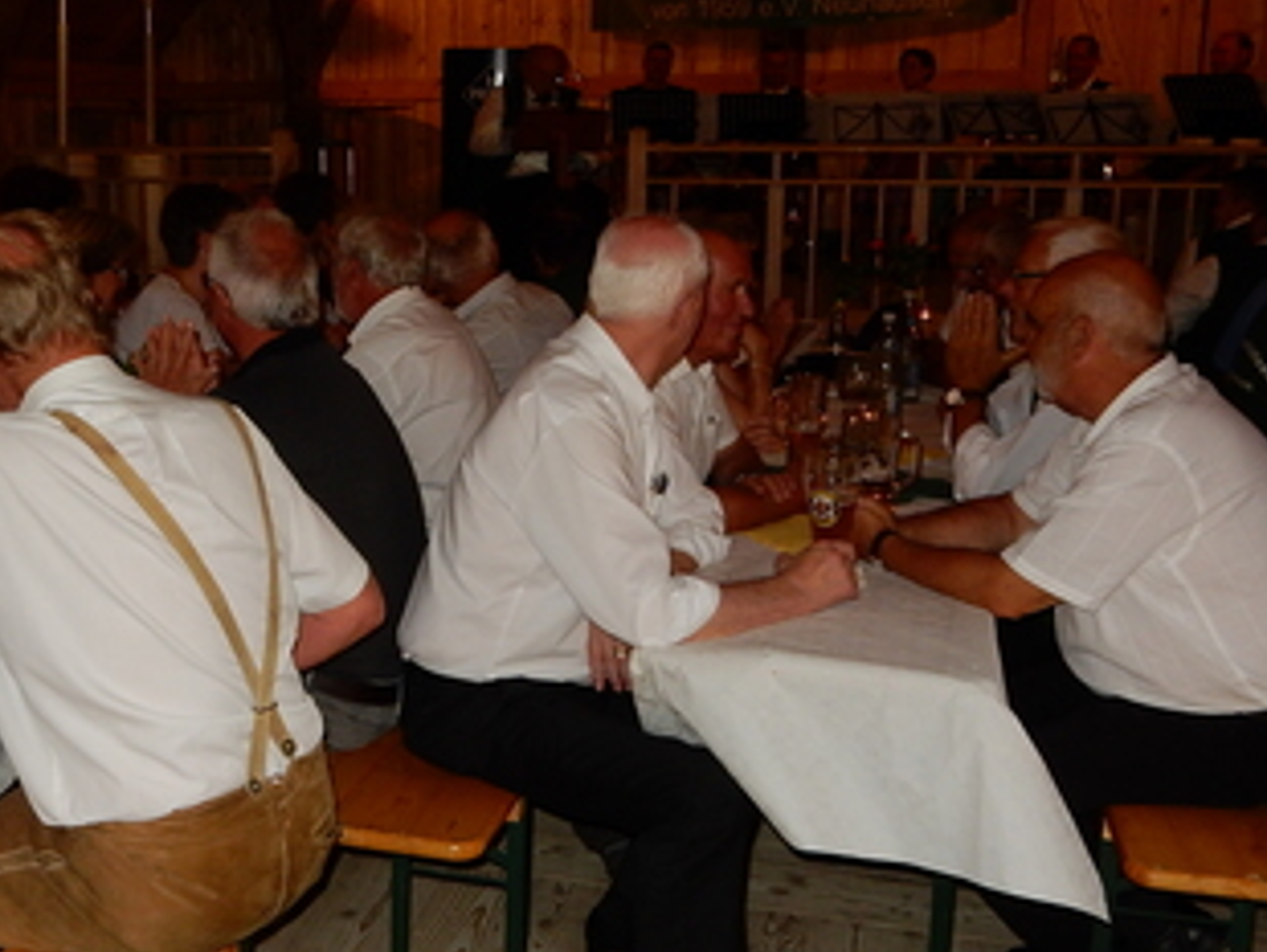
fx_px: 1575
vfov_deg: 33.6
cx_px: 403
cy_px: 441
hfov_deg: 43.1
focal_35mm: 43
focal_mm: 4.5
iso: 200
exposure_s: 1/30
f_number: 3.7
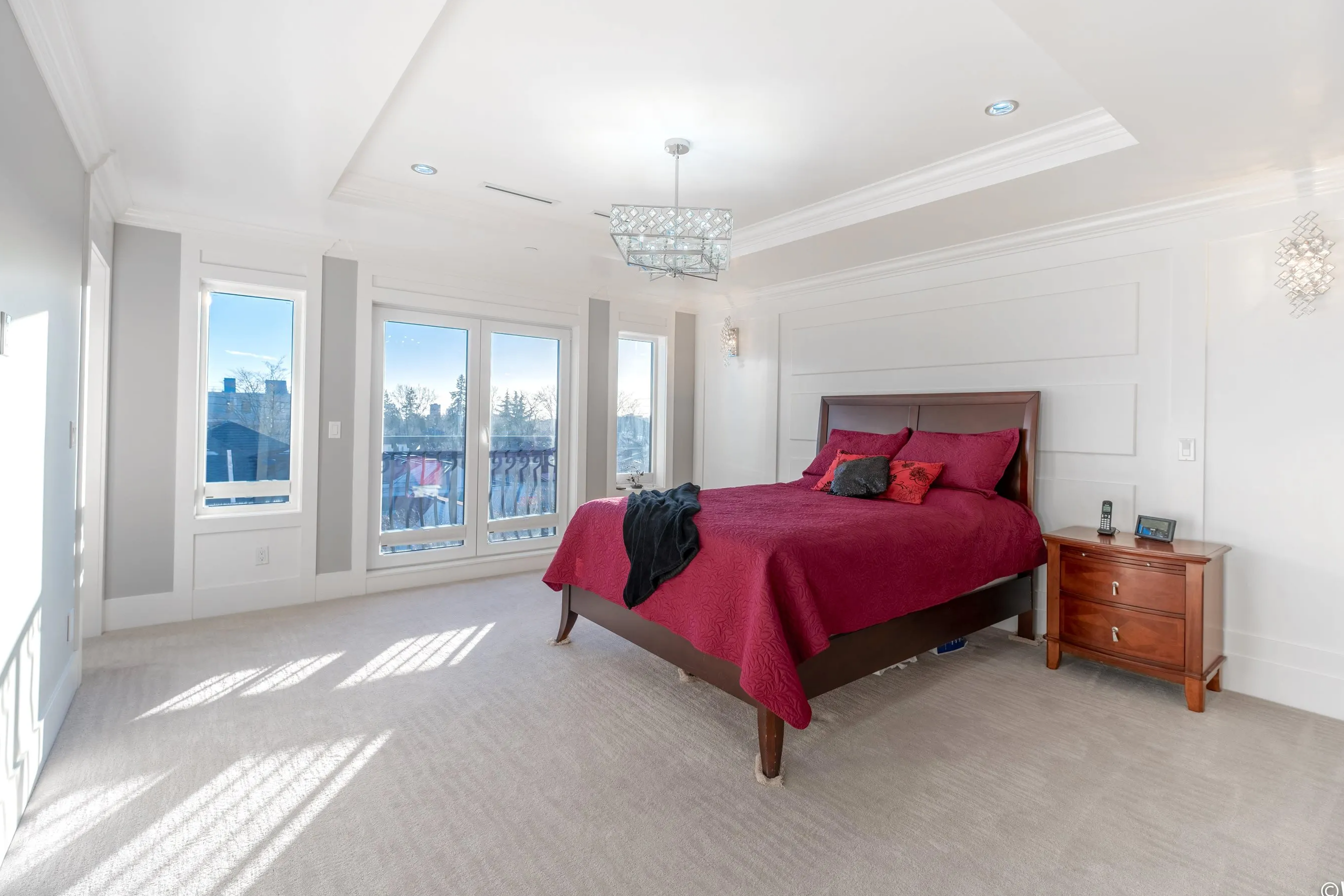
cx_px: 700
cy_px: 414
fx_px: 623
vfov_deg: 71.3
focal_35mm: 17
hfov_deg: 94.3
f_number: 6.3
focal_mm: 14.6
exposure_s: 1/500
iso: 100
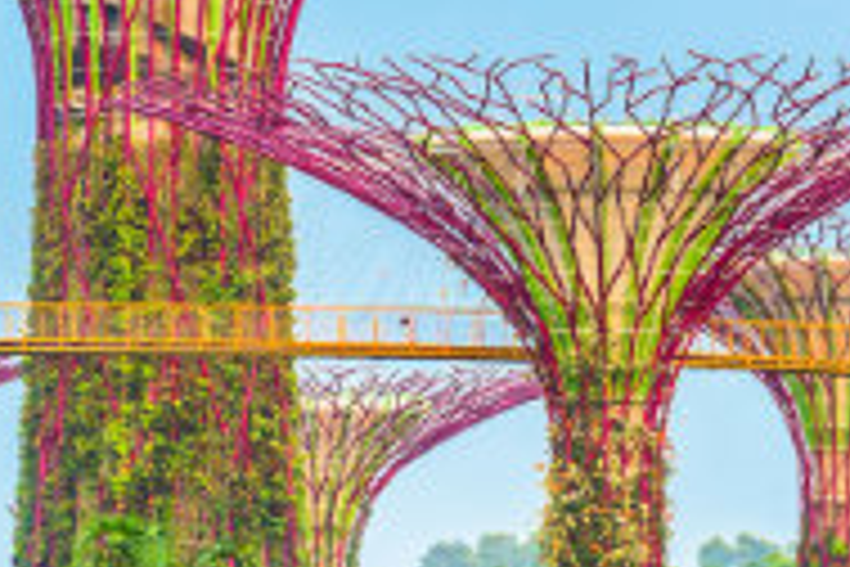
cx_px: 112
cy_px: 99
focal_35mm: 284
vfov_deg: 4.8
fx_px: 6705
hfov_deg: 7.2
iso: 160
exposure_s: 1/125
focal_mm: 56
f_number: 6.3
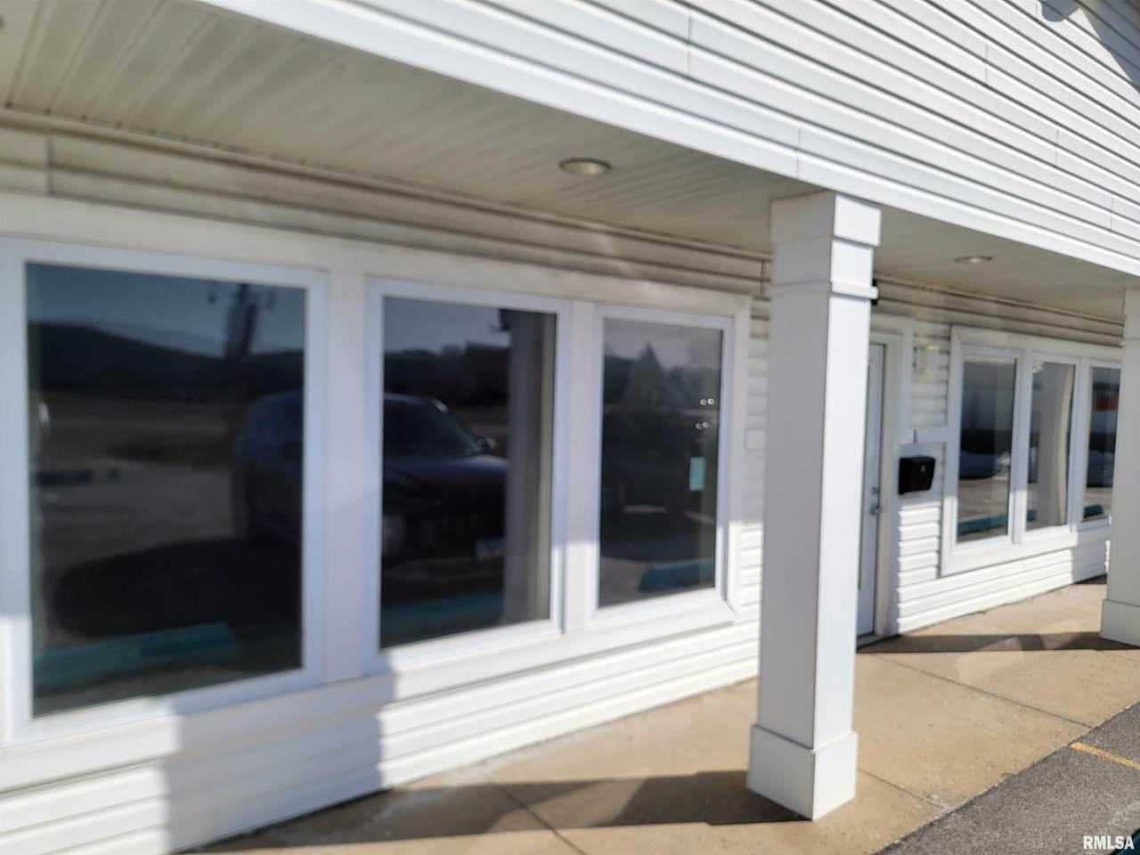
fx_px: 790
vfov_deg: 56.8
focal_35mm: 24
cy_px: 428
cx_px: 570
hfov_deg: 71.6
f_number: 1.8
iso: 16
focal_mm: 6.7
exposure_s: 1/1235
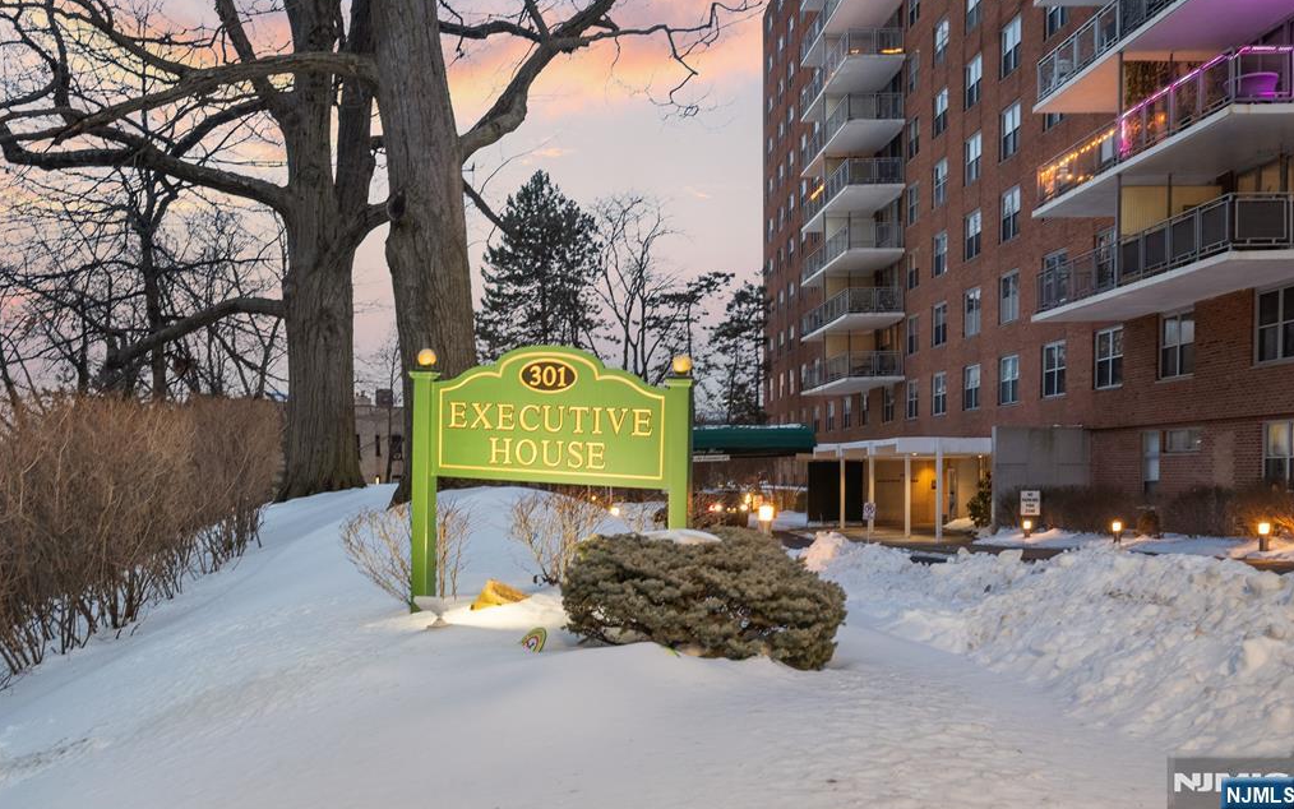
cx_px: 644
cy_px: 377
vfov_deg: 36.3
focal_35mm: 35
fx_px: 1234
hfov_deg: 55.3
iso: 100
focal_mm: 34
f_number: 8
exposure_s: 1/4
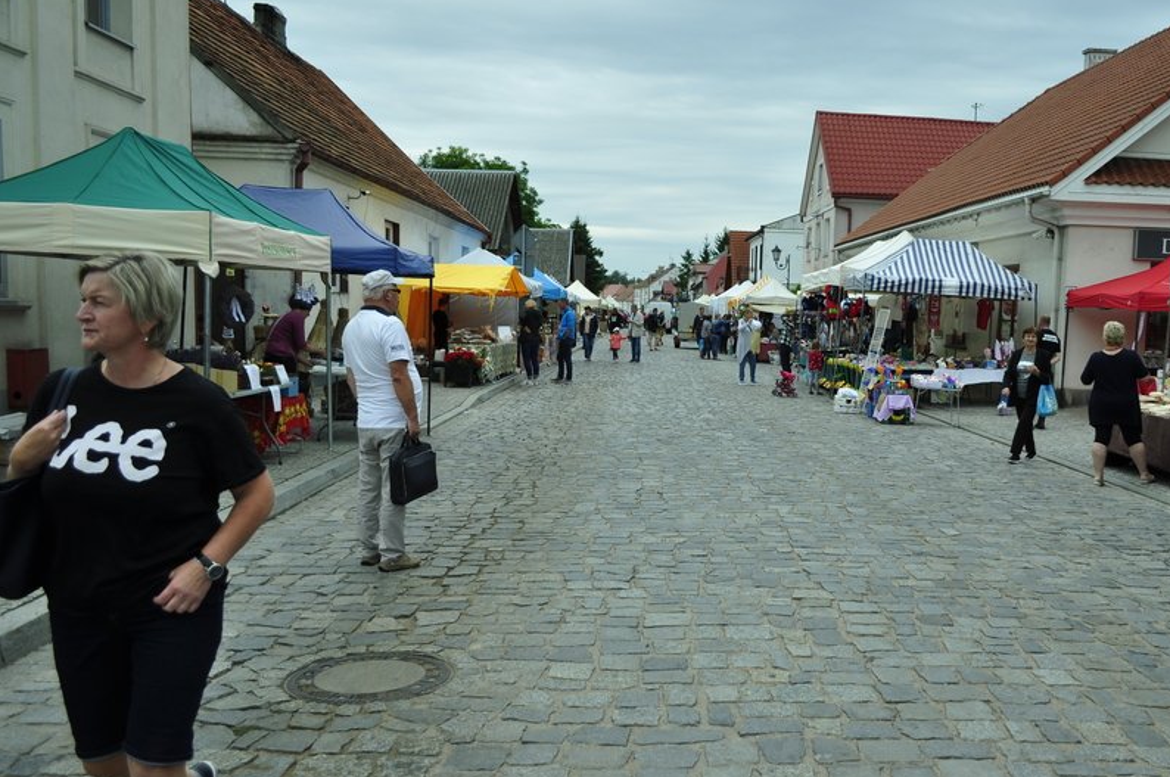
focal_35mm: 34
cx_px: 734
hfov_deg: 55.2
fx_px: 1103
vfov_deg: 38.7
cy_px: 426
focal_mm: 18
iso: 200
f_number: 3.5
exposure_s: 1/1250
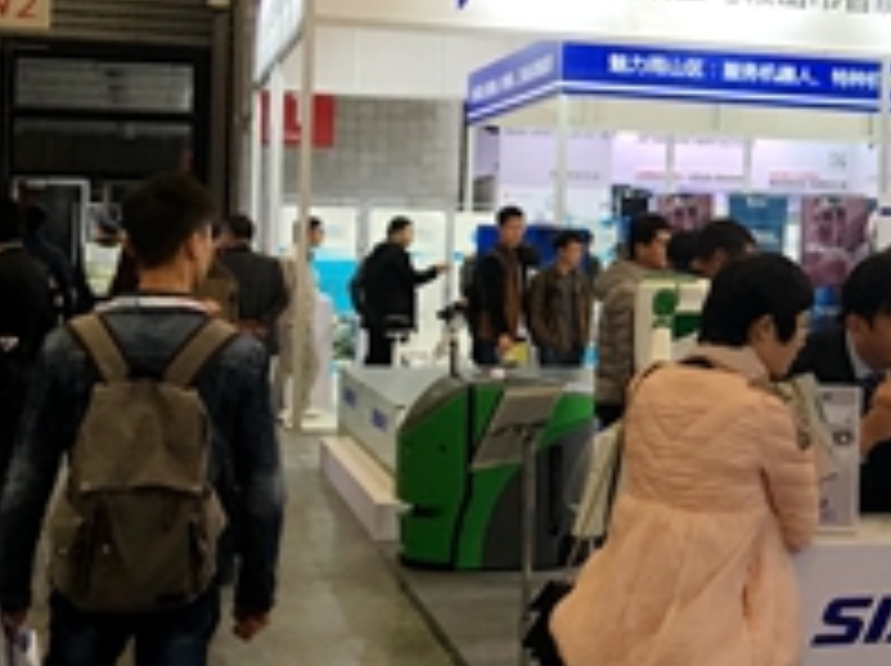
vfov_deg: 16.7
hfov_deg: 20.5
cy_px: 256
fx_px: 2262
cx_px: 1130
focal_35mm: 88
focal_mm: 4.15
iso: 32
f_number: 2.2
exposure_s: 1/33
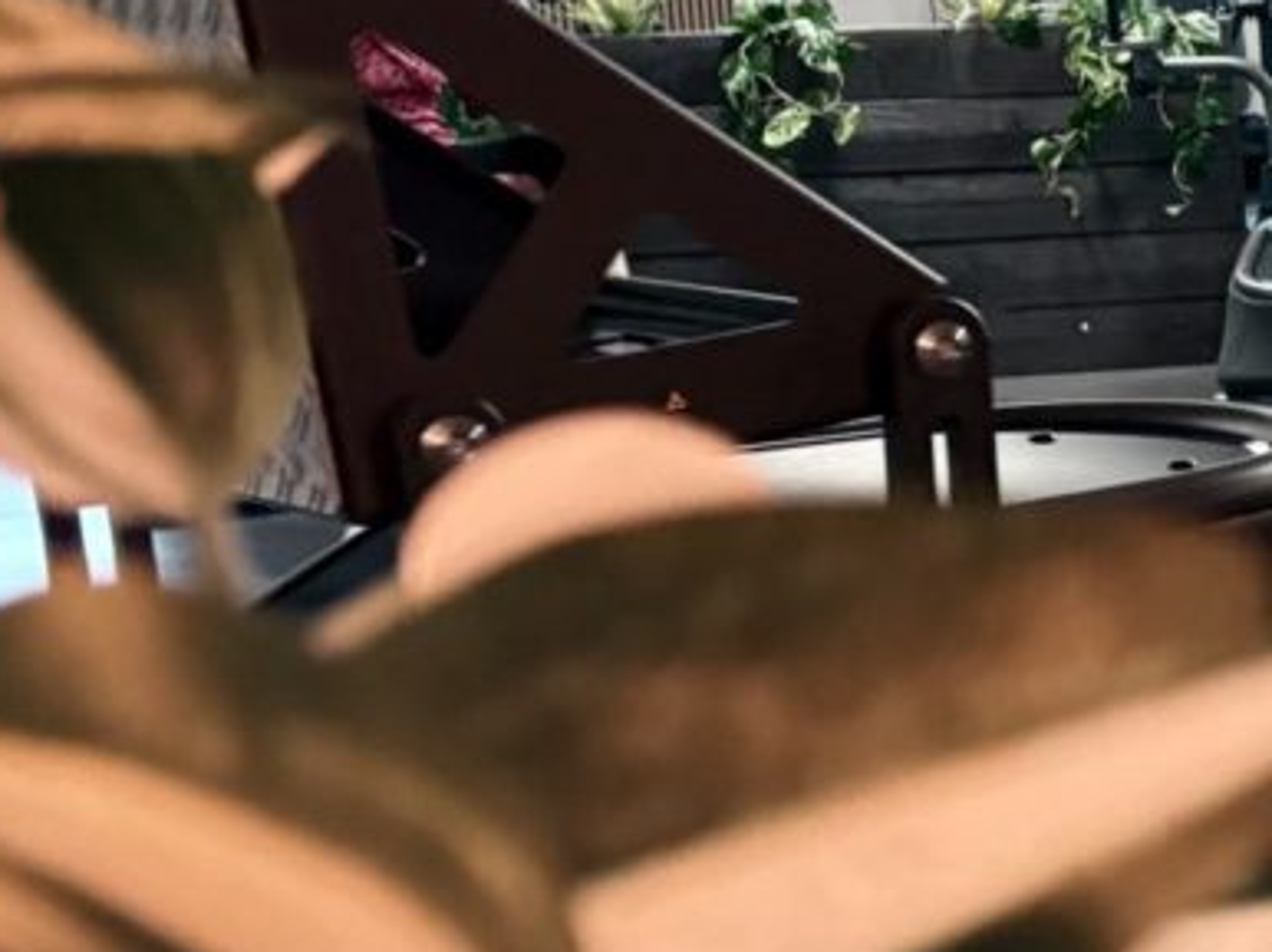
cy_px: 534
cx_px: 2327
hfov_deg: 16.7
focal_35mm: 97
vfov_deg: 15.2
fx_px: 3562
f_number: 1.6
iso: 500
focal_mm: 5.96
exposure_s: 1/33
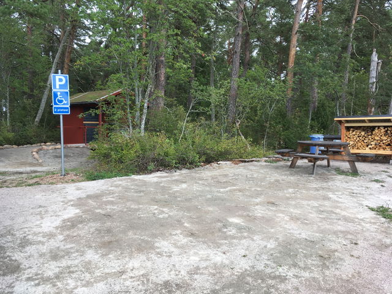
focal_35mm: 29
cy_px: 147
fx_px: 328
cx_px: 196
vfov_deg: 48.2
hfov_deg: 61.7
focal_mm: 4.15
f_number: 2.2
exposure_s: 1/349
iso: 25
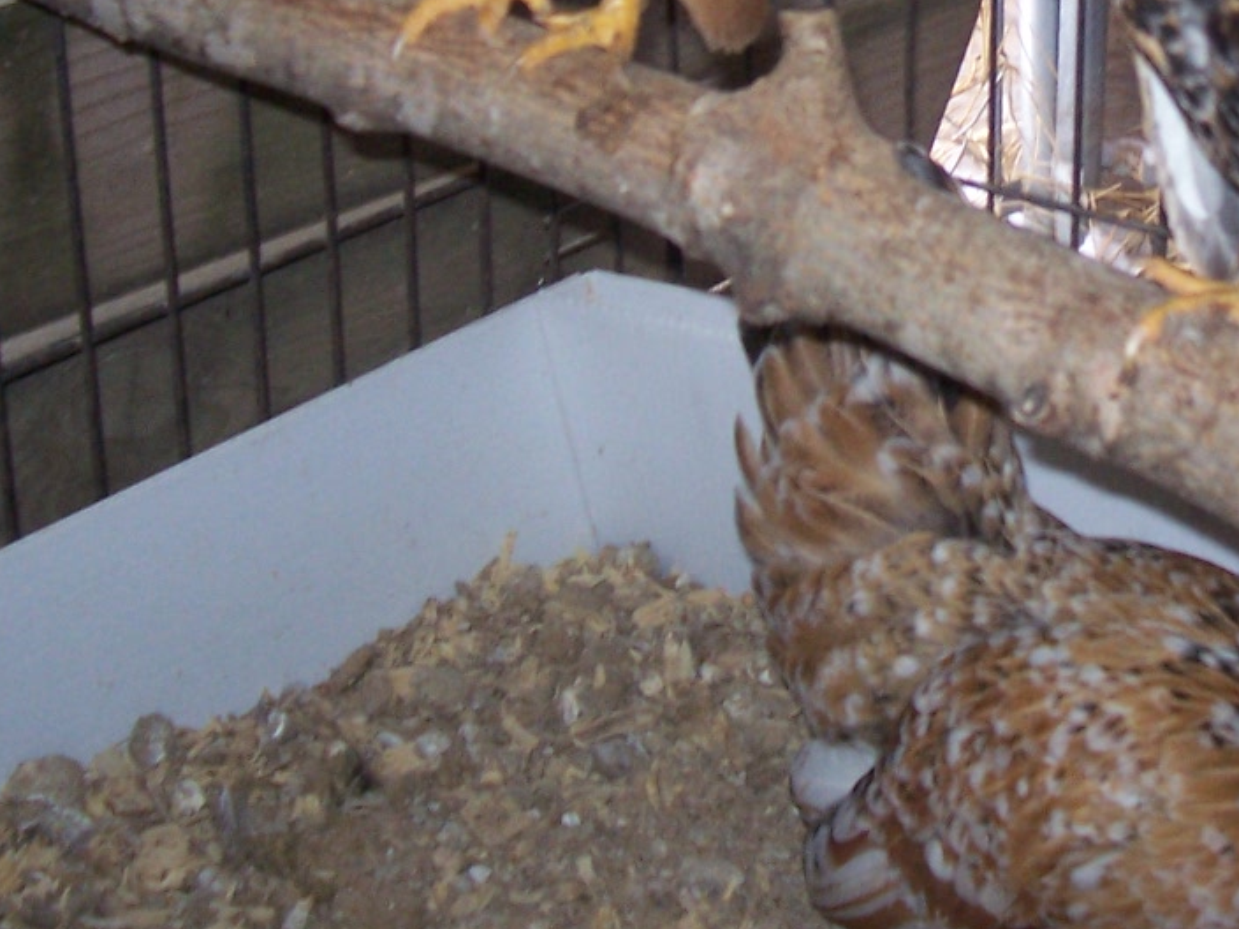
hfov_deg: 25.3
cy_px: 21
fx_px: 2684
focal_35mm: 75
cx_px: 1070
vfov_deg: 19.1
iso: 125
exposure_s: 1/60
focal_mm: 5.6
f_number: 2.7
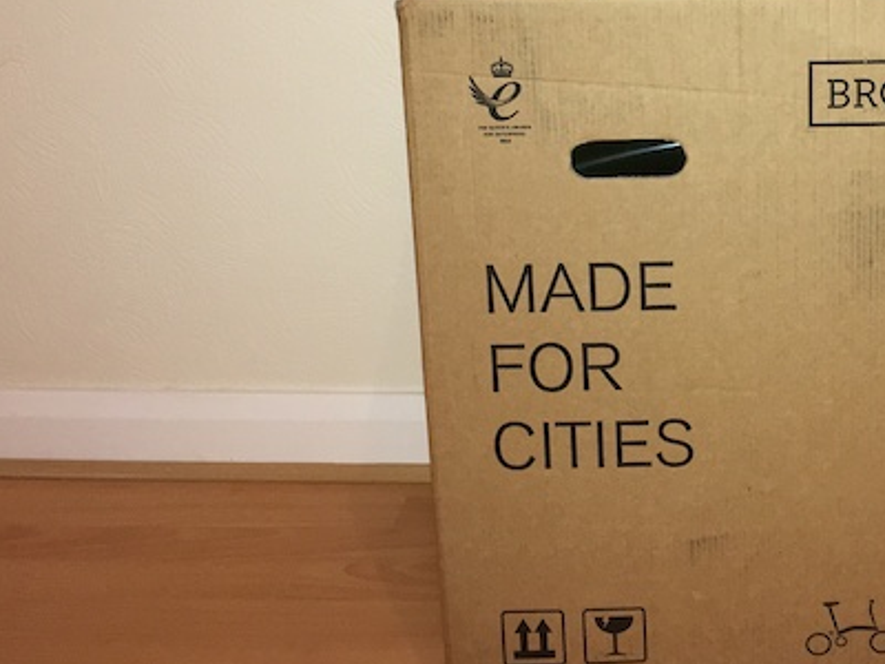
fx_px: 1483
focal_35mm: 58
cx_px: 761
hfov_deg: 31.9
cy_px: 104
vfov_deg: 24.7
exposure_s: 1/17
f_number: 2.2
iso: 80
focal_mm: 4.15
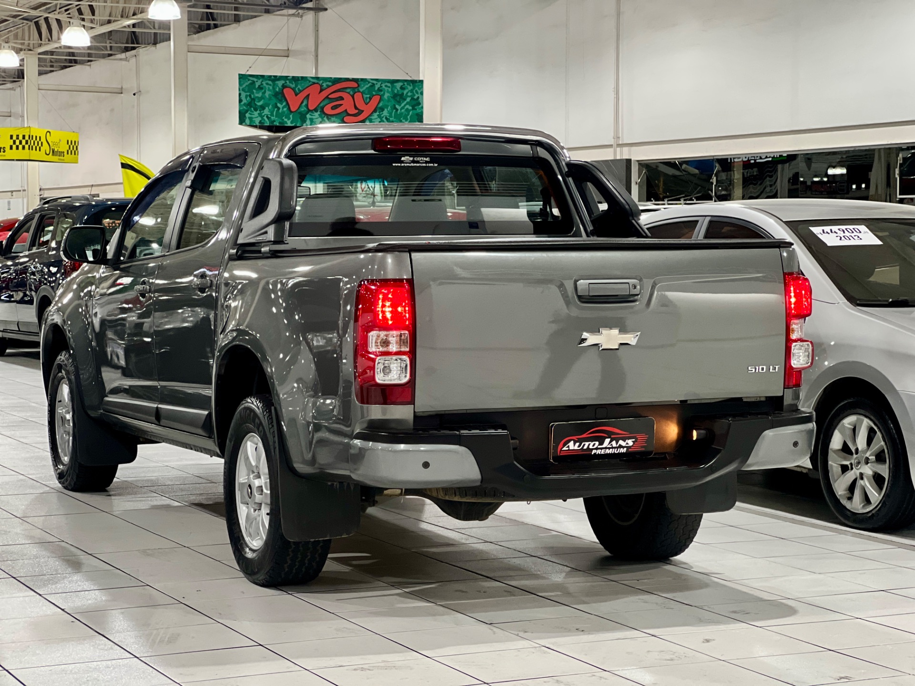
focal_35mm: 77
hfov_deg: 25.3
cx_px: 458
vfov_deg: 19.1
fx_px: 2035
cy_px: 343
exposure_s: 1/24
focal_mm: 9
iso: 320
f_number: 2.8
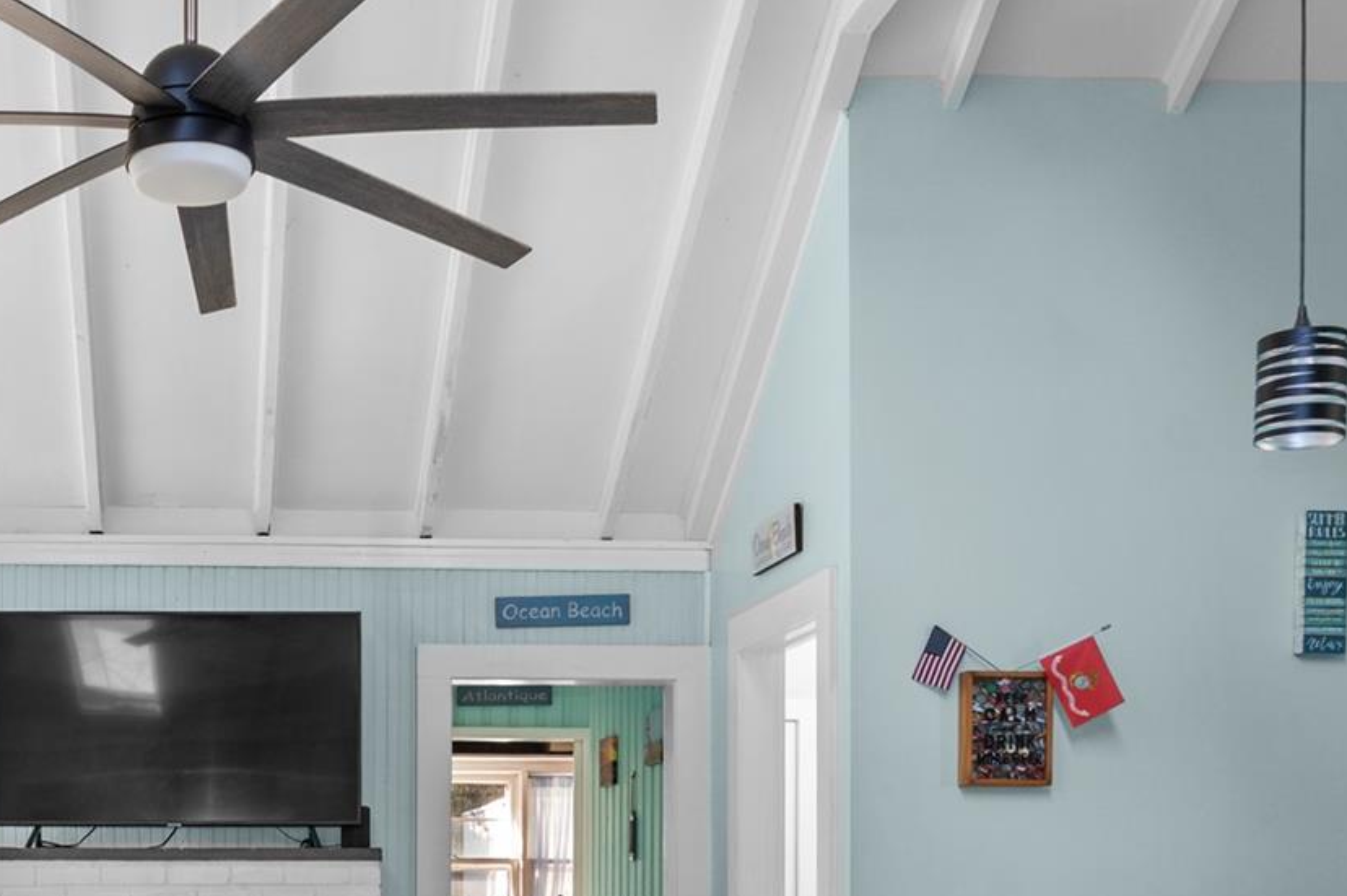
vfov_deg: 27.3
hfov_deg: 40.2
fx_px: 1757
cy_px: 857
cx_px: 264
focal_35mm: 47
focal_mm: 19
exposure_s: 1/8
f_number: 7.1
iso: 320
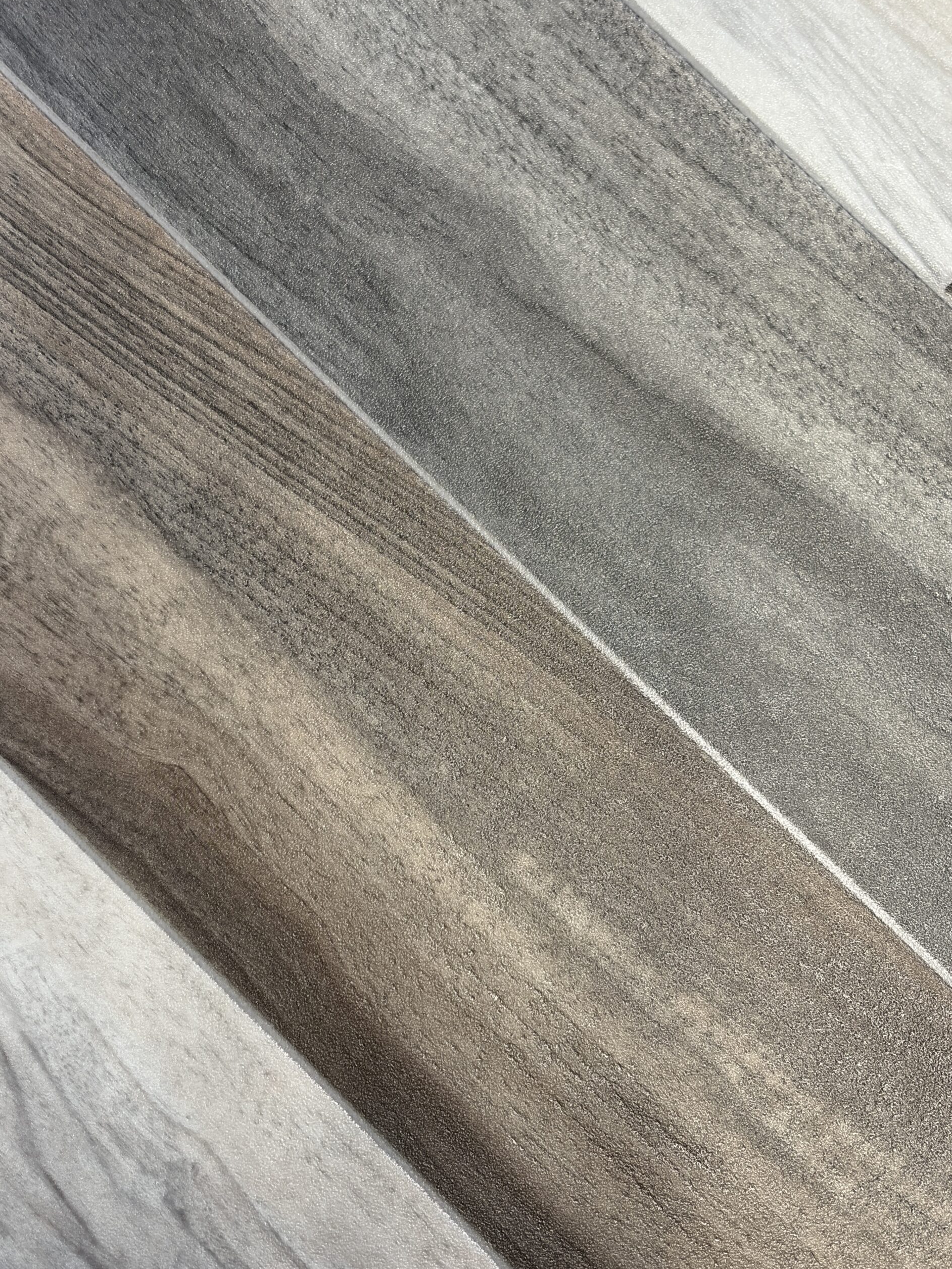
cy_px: 640
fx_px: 1943
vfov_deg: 36.2
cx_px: 468
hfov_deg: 27.5
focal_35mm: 53
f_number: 1.6
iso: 32
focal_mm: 5.96
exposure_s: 1/50
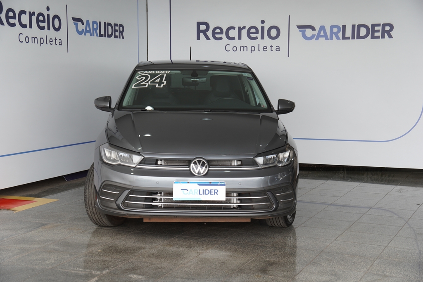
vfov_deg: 21.1
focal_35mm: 64
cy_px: 141
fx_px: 758
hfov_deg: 31.2
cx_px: 212
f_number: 4
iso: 125
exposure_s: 1/160
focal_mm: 43
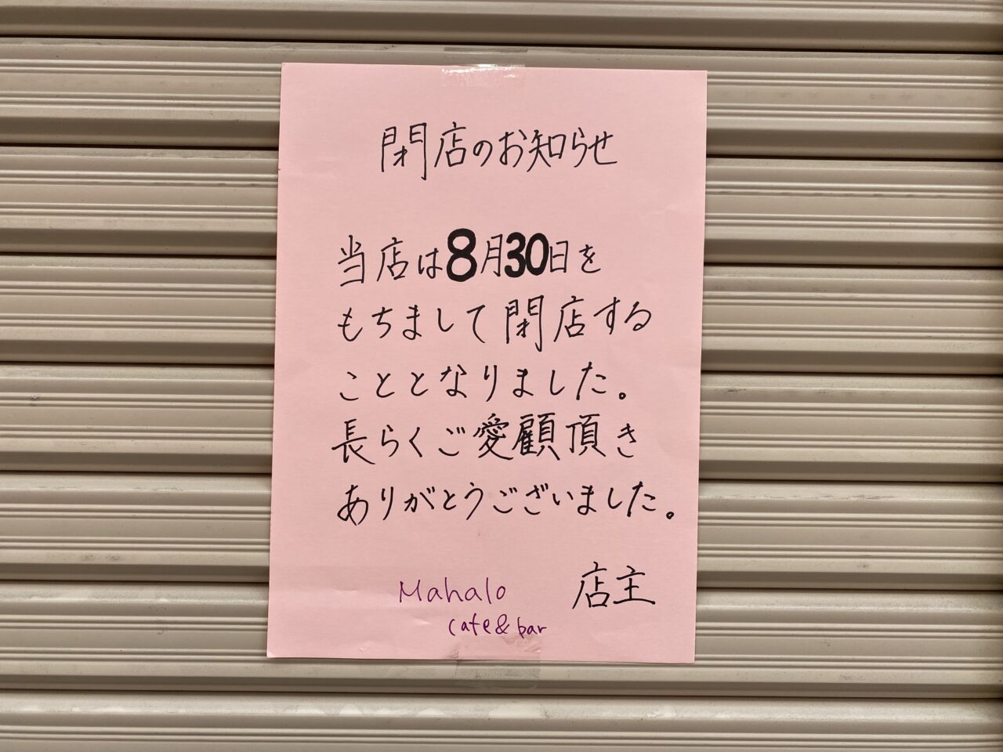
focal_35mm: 26
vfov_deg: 53.1
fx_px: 753
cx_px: 502
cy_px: 376
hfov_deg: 67.3
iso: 80
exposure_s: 1/121
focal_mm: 4.25
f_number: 1.8
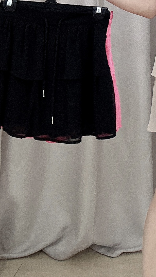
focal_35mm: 55
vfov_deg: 37.3
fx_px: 404
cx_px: 189
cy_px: 85
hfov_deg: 20.4
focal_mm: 2.69
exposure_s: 1/50
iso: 125
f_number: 1.9
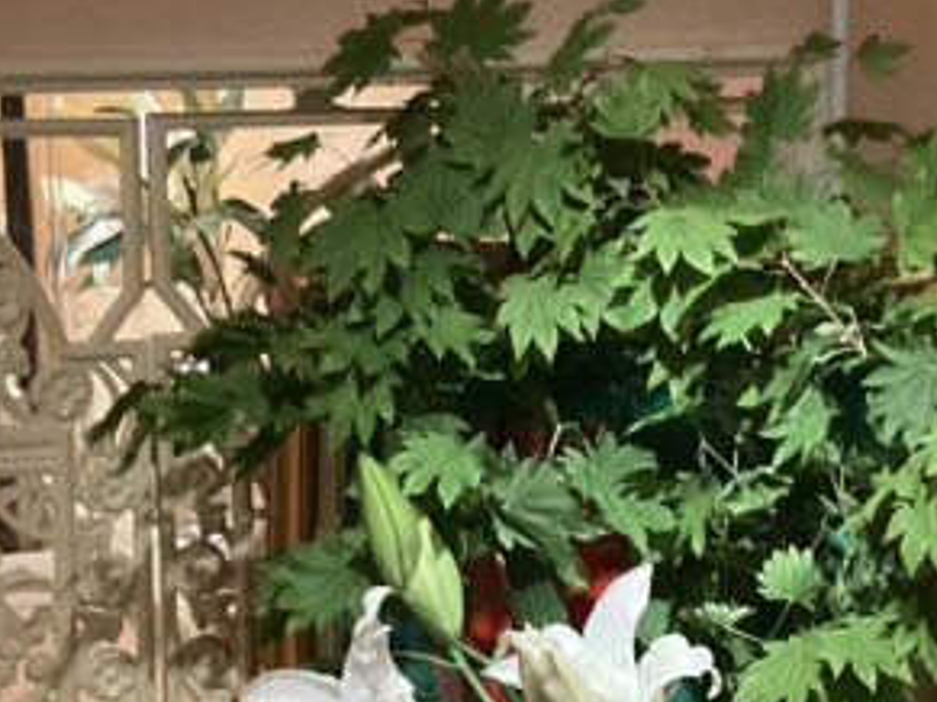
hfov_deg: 19.3
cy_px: 483
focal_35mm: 102
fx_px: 2760
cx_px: 531
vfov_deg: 14.5
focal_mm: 3
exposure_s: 1/30
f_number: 1.8
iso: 500
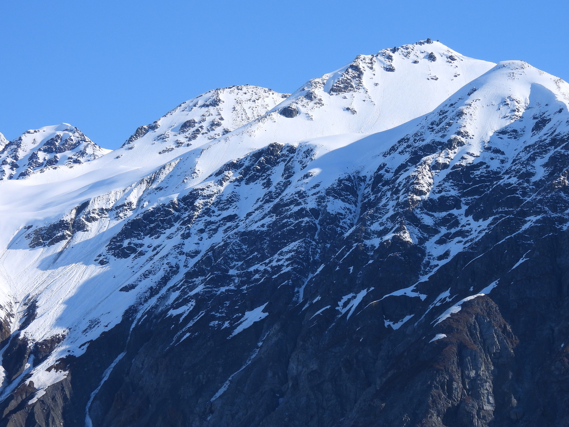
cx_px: 303
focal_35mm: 160
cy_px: 242
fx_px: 2630
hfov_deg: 12.3
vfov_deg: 9.3
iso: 100
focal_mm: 24.1
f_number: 4
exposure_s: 1/1250
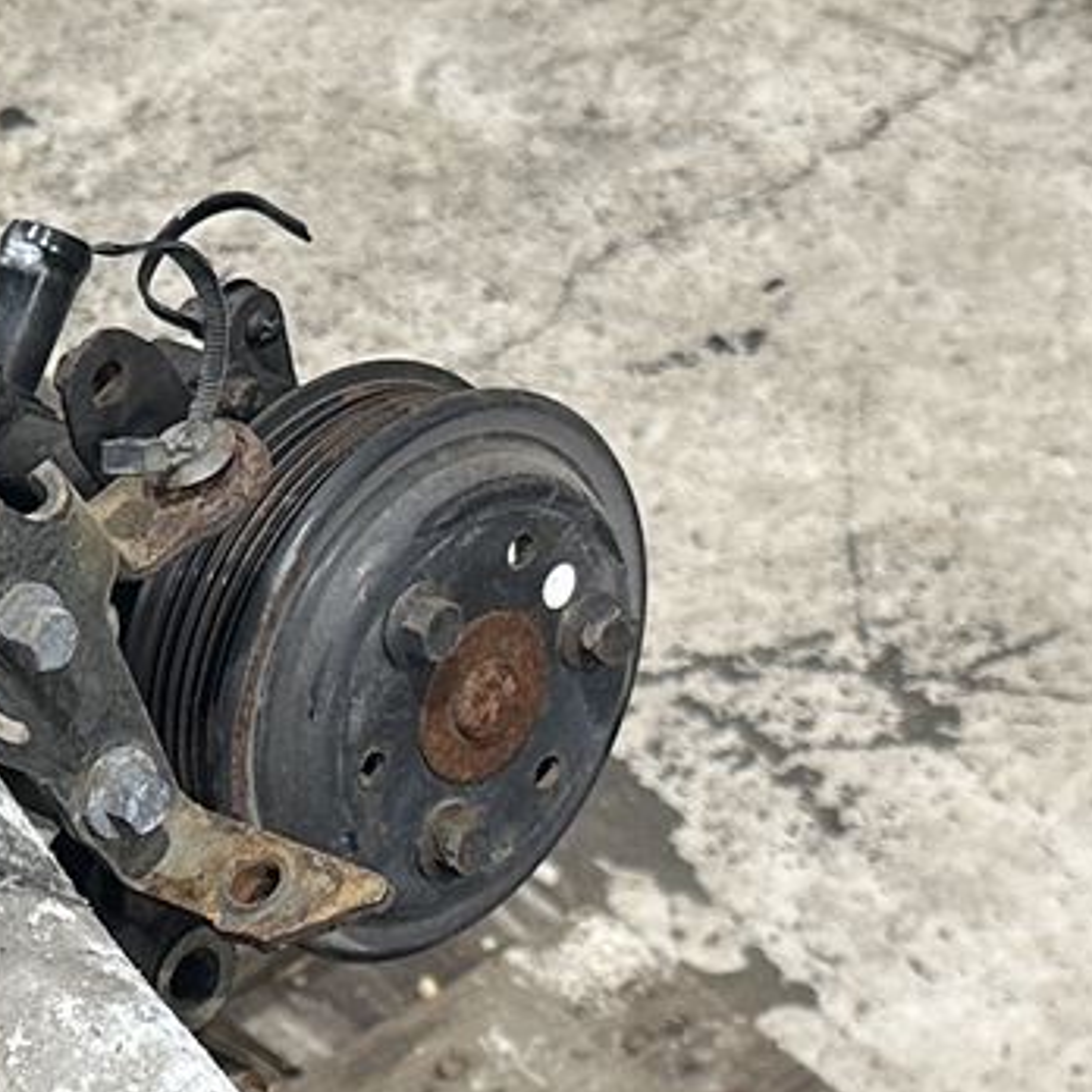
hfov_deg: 13.0
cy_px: 1224
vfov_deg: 13.6
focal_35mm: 125
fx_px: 4461
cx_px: -697
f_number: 1.78
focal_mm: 6.86
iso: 160
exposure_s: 1/100
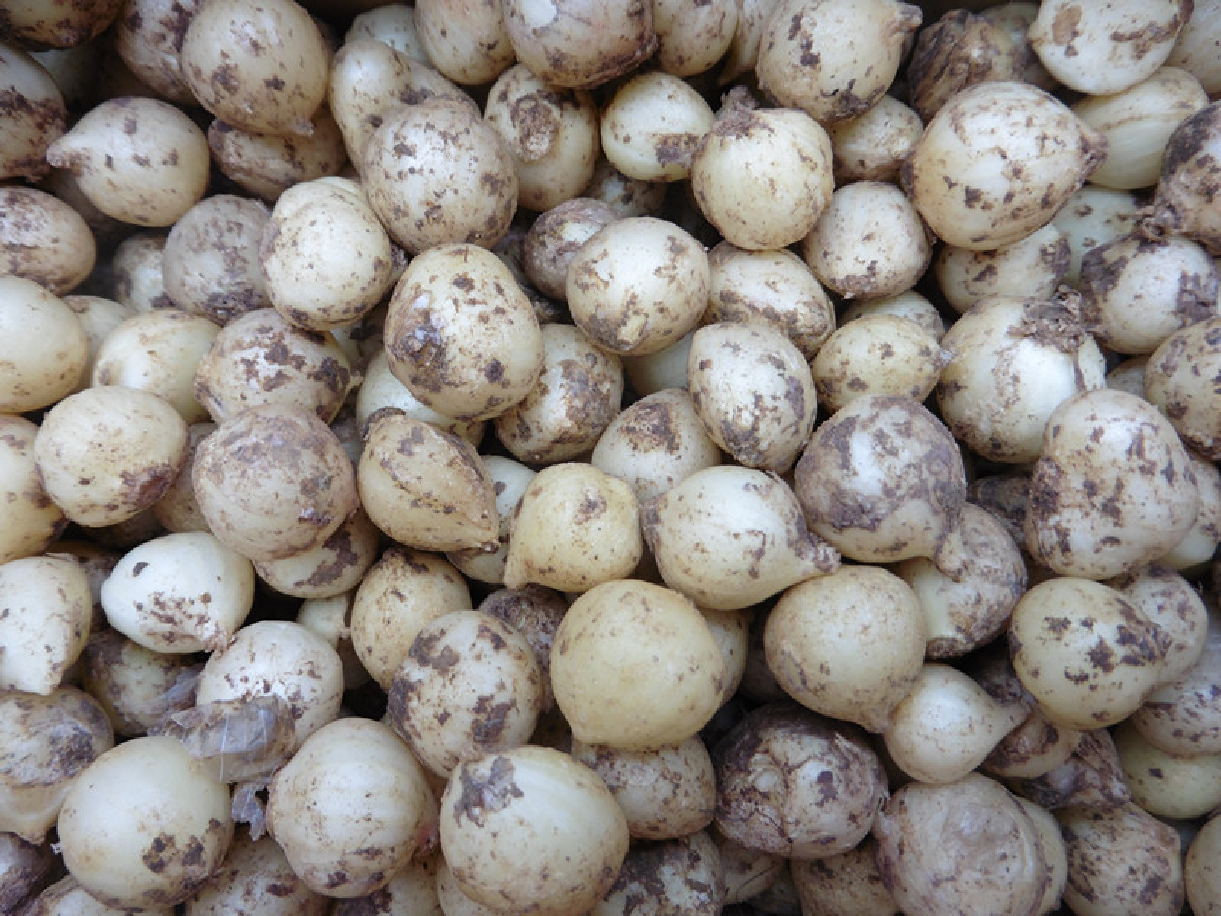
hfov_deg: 71.6
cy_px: 458
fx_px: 847
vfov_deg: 56.8
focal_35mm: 24
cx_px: 610
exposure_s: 1/60
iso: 100
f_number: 3.3
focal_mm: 4.3
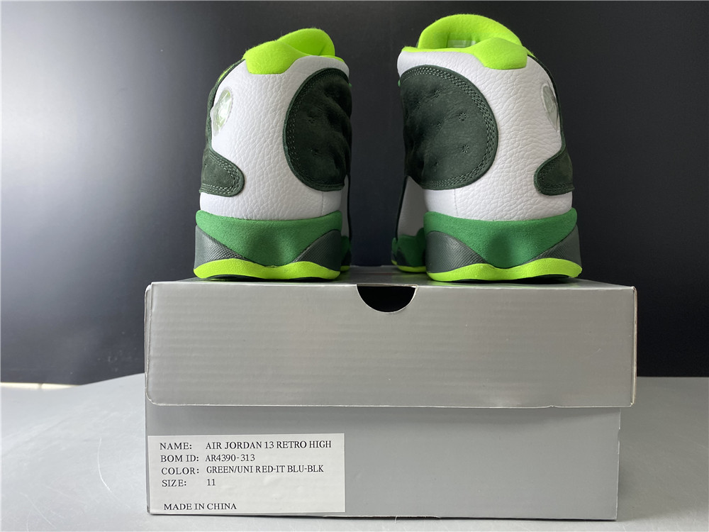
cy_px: 266
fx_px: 533
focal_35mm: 26
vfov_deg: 53.1
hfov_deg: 67.3
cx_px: 354
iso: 100
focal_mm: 4.25
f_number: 1.8
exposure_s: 1/50
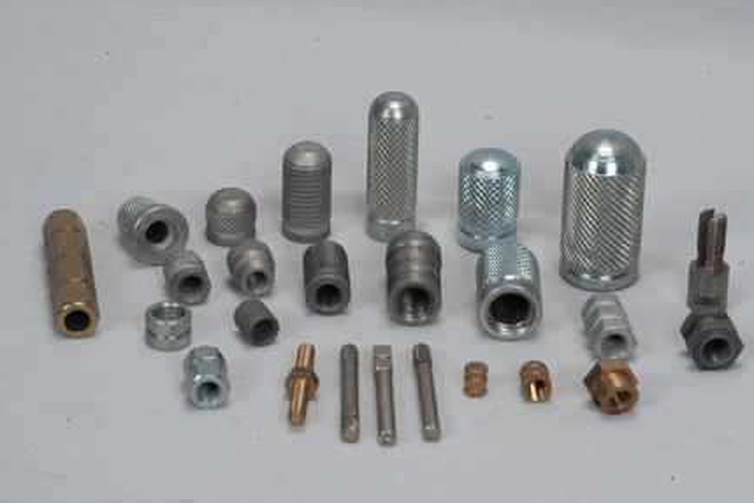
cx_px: 394
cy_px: 257
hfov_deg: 11.5
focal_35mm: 178
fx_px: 3728
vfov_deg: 7.7
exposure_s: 1/125
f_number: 16
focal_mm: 102
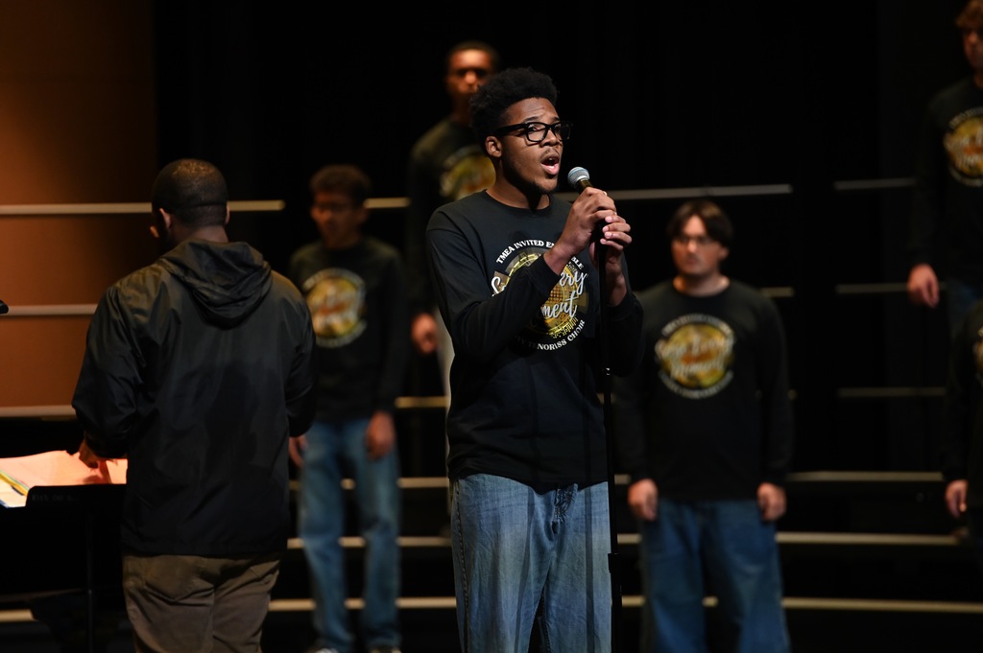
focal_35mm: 200
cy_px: 326
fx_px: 5457
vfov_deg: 6.9
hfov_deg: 10.3
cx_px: 492
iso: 2000
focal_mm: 200
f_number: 2.8
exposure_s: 1/640
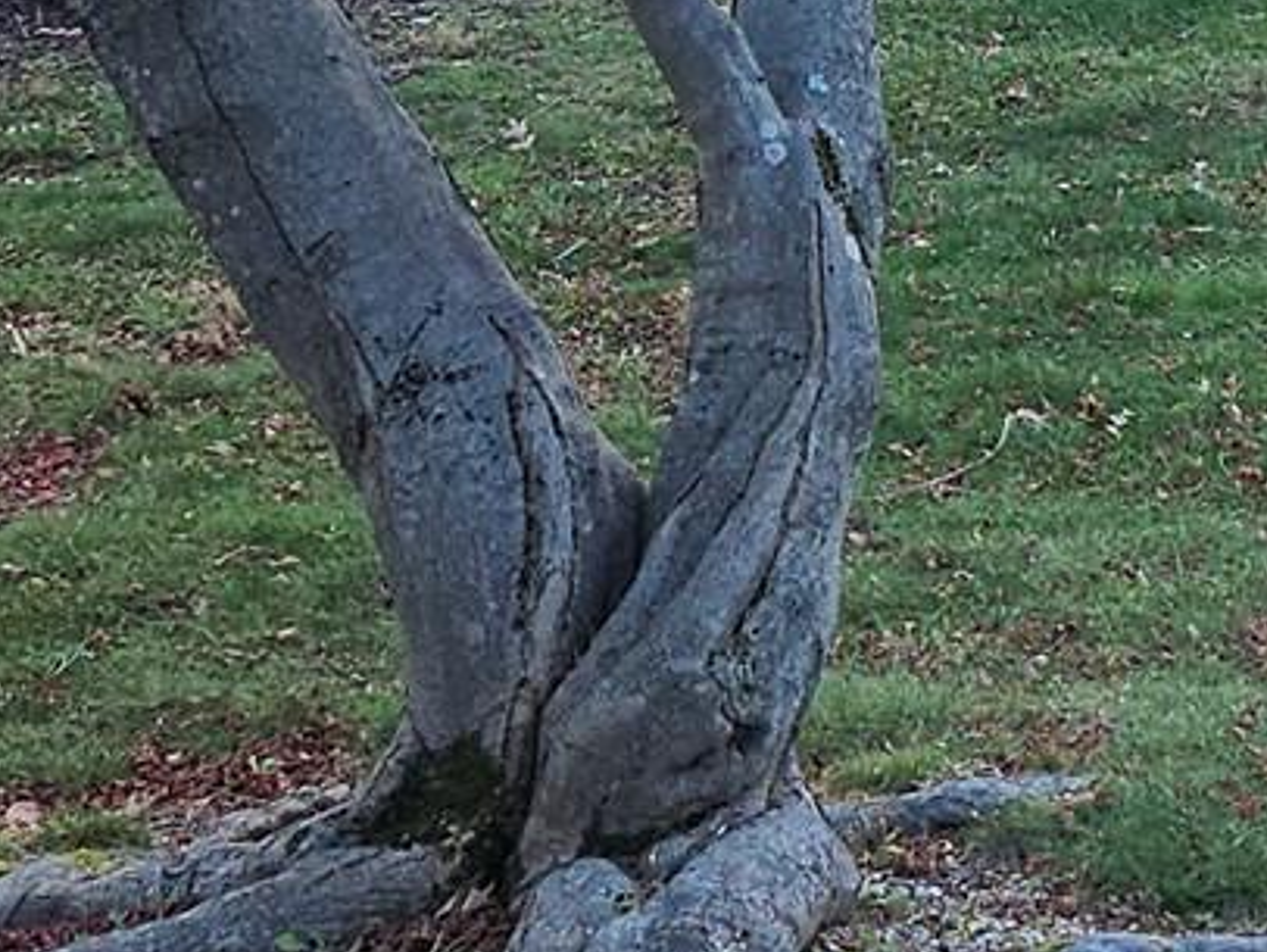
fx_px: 4248
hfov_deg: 15.6
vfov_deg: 12.6
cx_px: 1922
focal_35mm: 116
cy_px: -69
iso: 25
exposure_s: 1/349
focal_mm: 5.4
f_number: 1.8
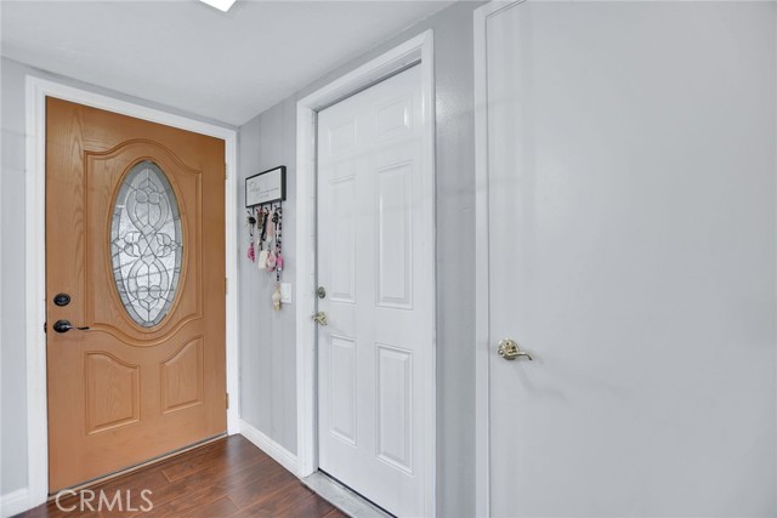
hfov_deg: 100.4
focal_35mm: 15
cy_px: 259
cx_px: 388
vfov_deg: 77.4
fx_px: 324
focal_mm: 10
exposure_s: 1/30
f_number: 3.5
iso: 400
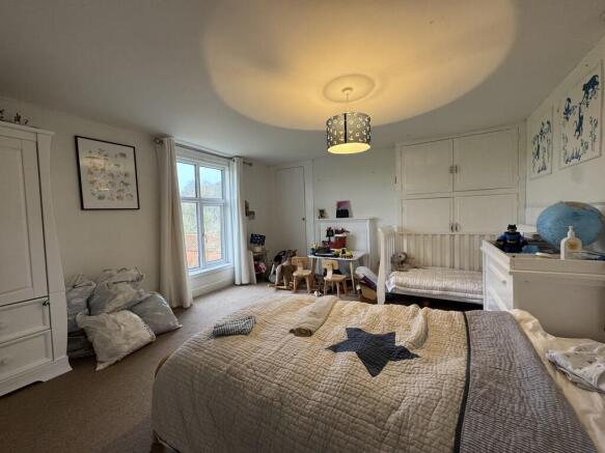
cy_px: 226
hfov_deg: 102.1
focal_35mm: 14
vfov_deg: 85.7
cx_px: 302
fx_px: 245
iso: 160
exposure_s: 1/50
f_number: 2.2
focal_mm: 2.22
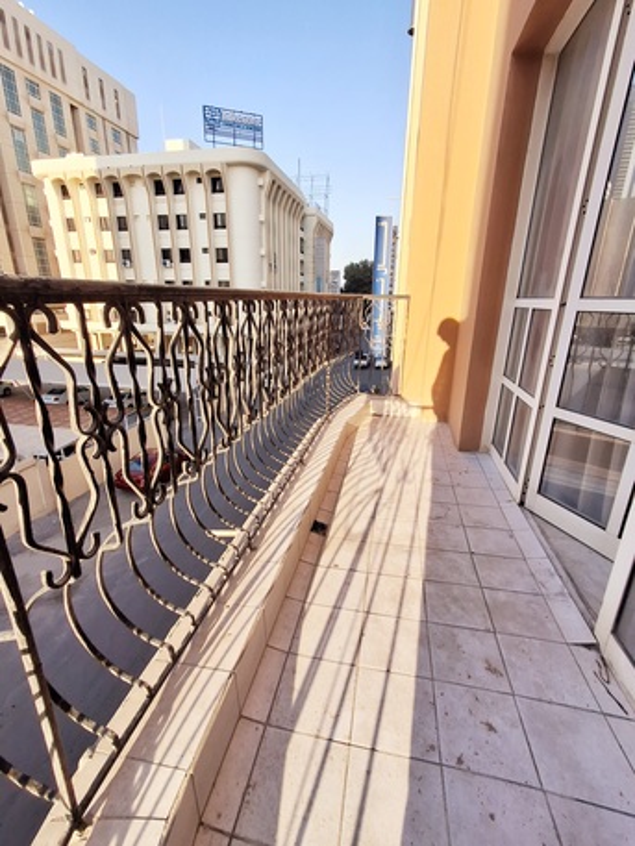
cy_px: 423
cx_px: 318
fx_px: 391
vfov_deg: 94.5
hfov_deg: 78.1
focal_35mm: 16
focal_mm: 1.64
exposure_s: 1/909
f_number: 2.2
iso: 40
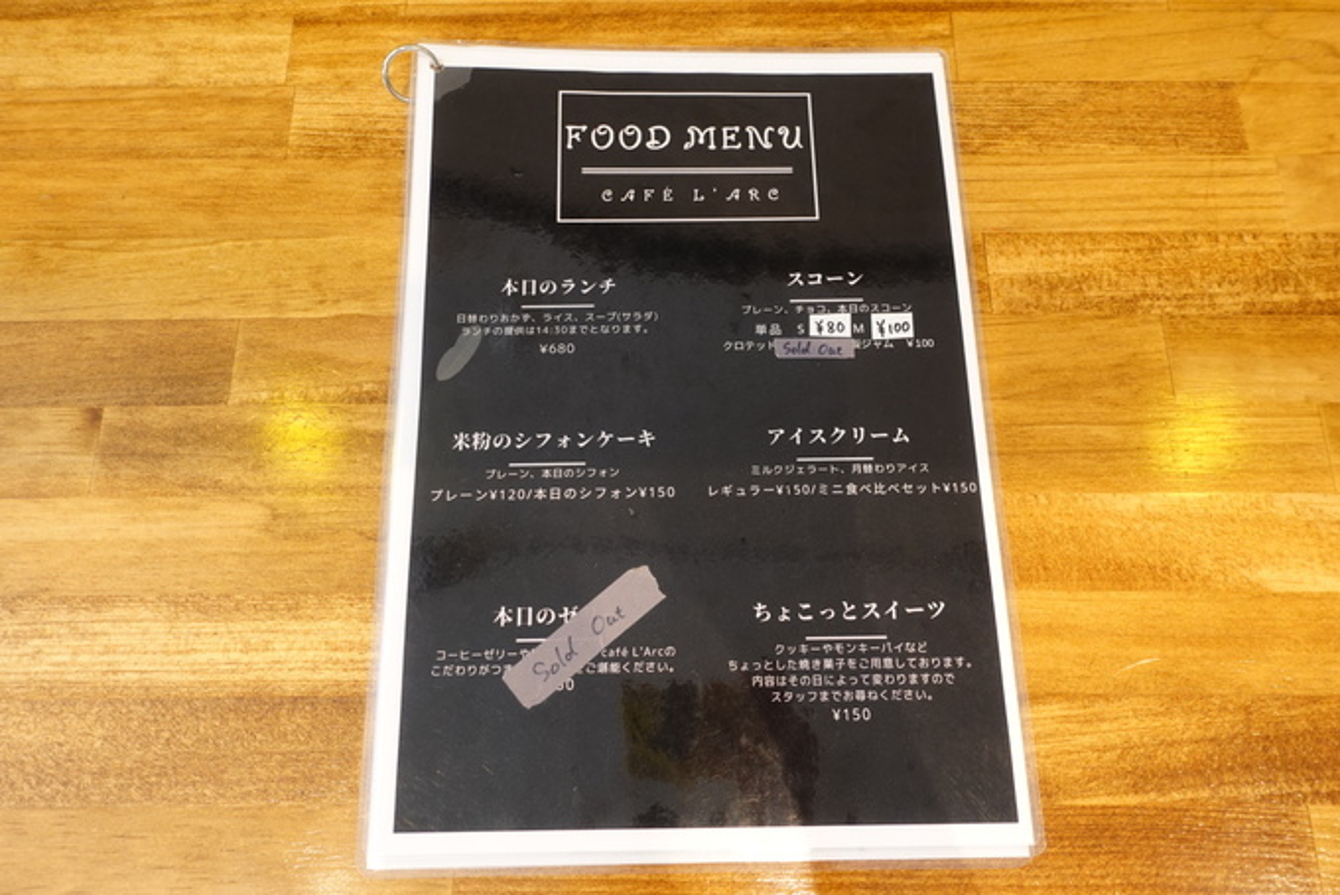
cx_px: 670
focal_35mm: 24
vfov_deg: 53.2
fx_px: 894
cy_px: 448
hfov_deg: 73.7
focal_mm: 9.4
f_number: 3.2
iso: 320
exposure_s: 1/30
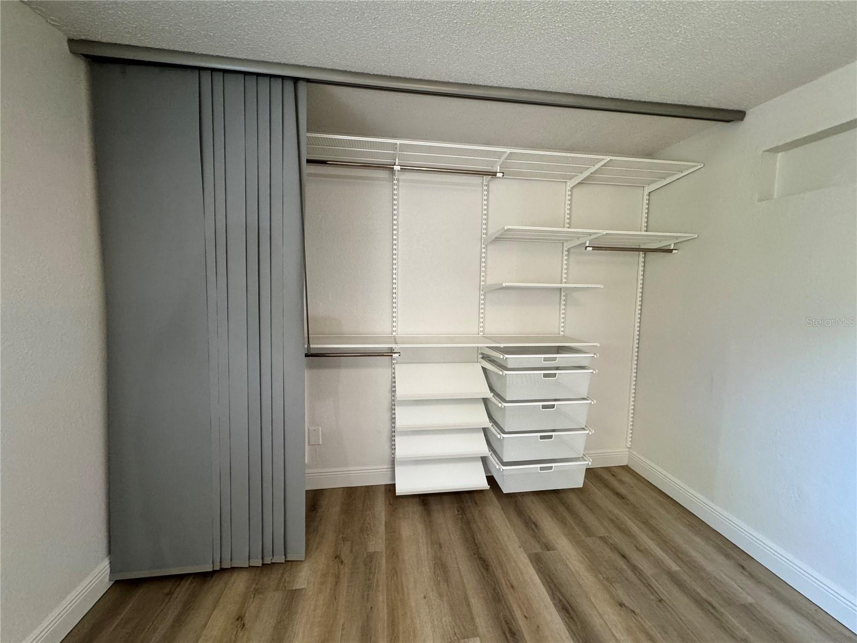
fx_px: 347
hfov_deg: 102.1
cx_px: 428
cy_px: 322
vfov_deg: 85.7
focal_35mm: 14
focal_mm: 2.22
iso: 200
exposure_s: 1/60
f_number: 2.2
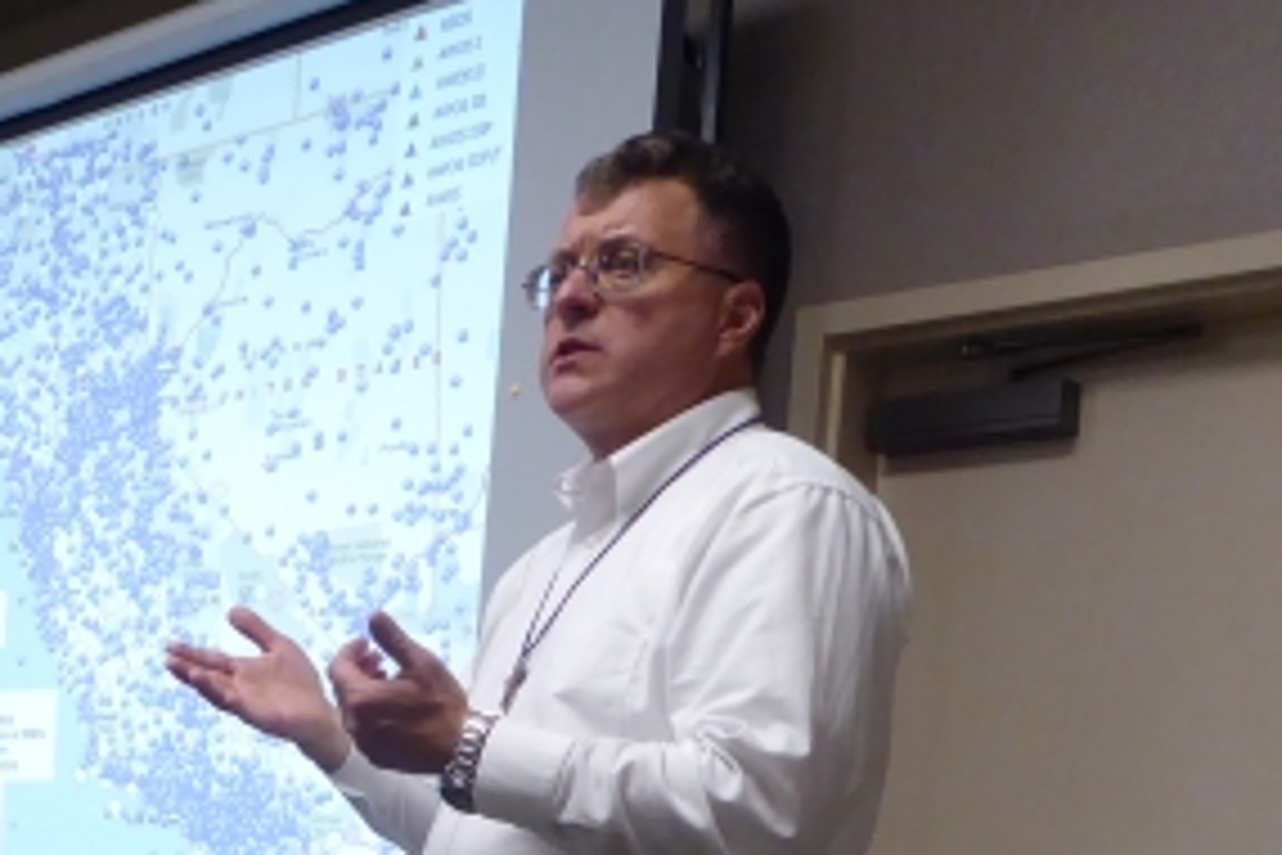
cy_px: 1066
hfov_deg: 29.7
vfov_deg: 20.0
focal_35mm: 63
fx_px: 2243
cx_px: 0
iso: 400
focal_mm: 4.3
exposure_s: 1/30
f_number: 3.3
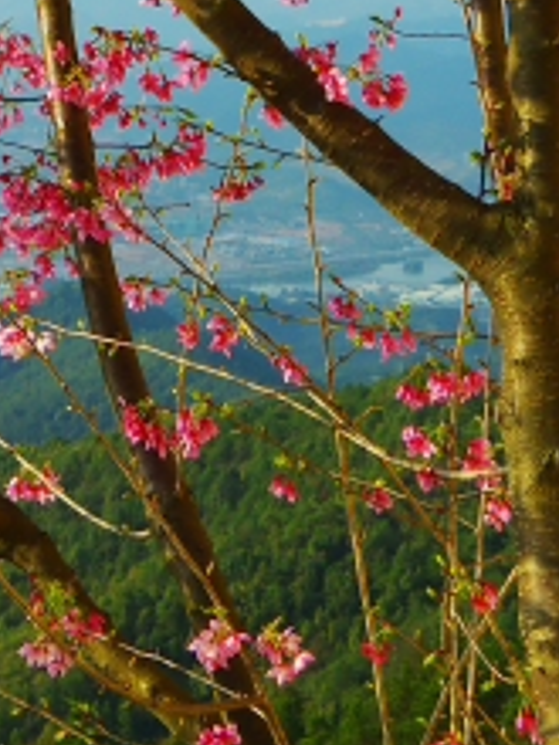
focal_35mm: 121
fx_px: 2605
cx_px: -69
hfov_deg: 12.0
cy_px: -454
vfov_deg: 14.8
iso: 100
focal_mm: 18
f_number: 11
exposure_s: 1/80
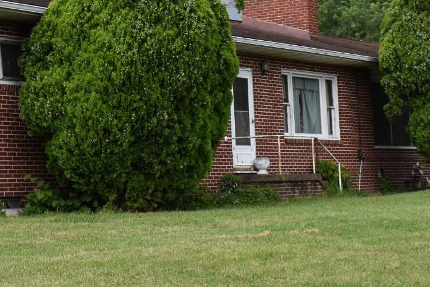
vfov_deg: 12.9
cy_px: 52
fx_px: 1266
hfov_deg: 19.1
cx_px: 98
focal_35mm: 106
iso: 280
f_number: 8
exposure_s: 1/250
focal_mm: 24
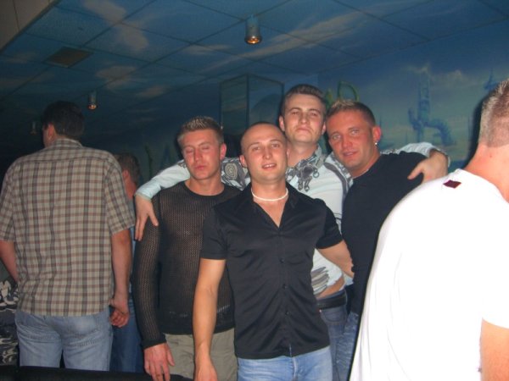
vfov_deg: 37.7
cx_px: 254
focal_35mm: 38
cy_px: 190
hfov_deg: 49.0
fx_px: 559
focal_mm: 7.9
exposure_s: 1/60
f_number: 2.8
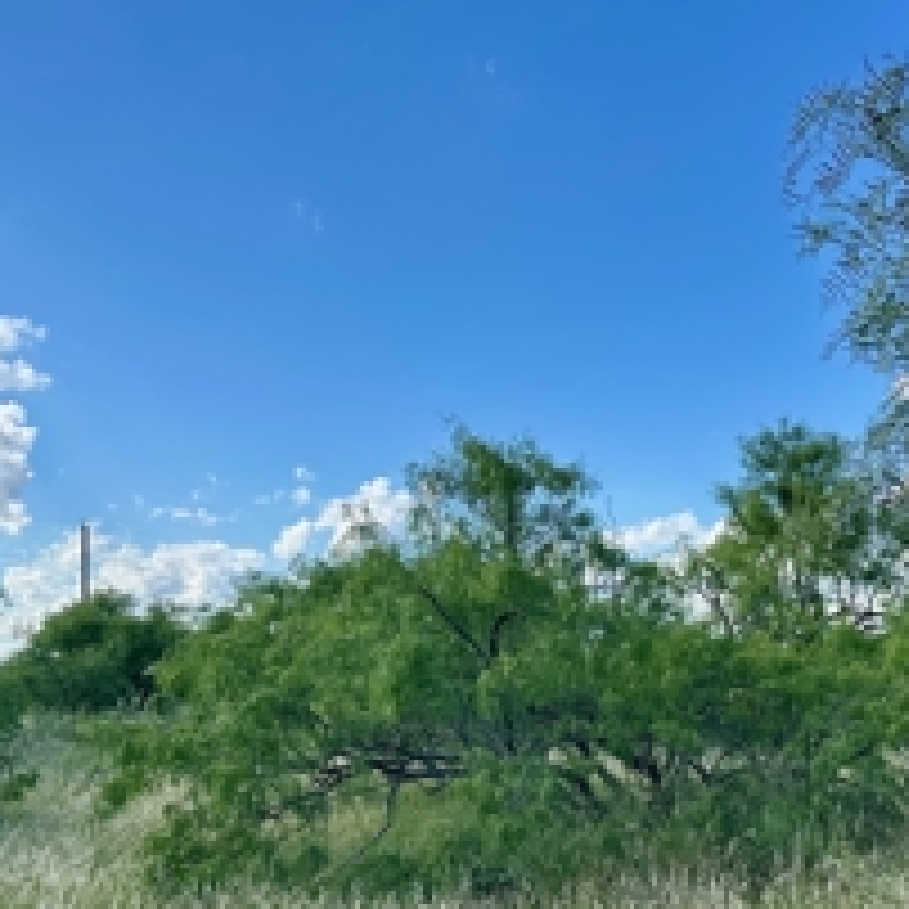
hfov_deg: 39.5
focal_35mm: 42
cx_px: 616
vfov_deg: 39.2
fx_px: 1248
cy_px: 652
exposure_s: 1/2882
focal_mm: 6.86
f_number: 1.78
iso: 80
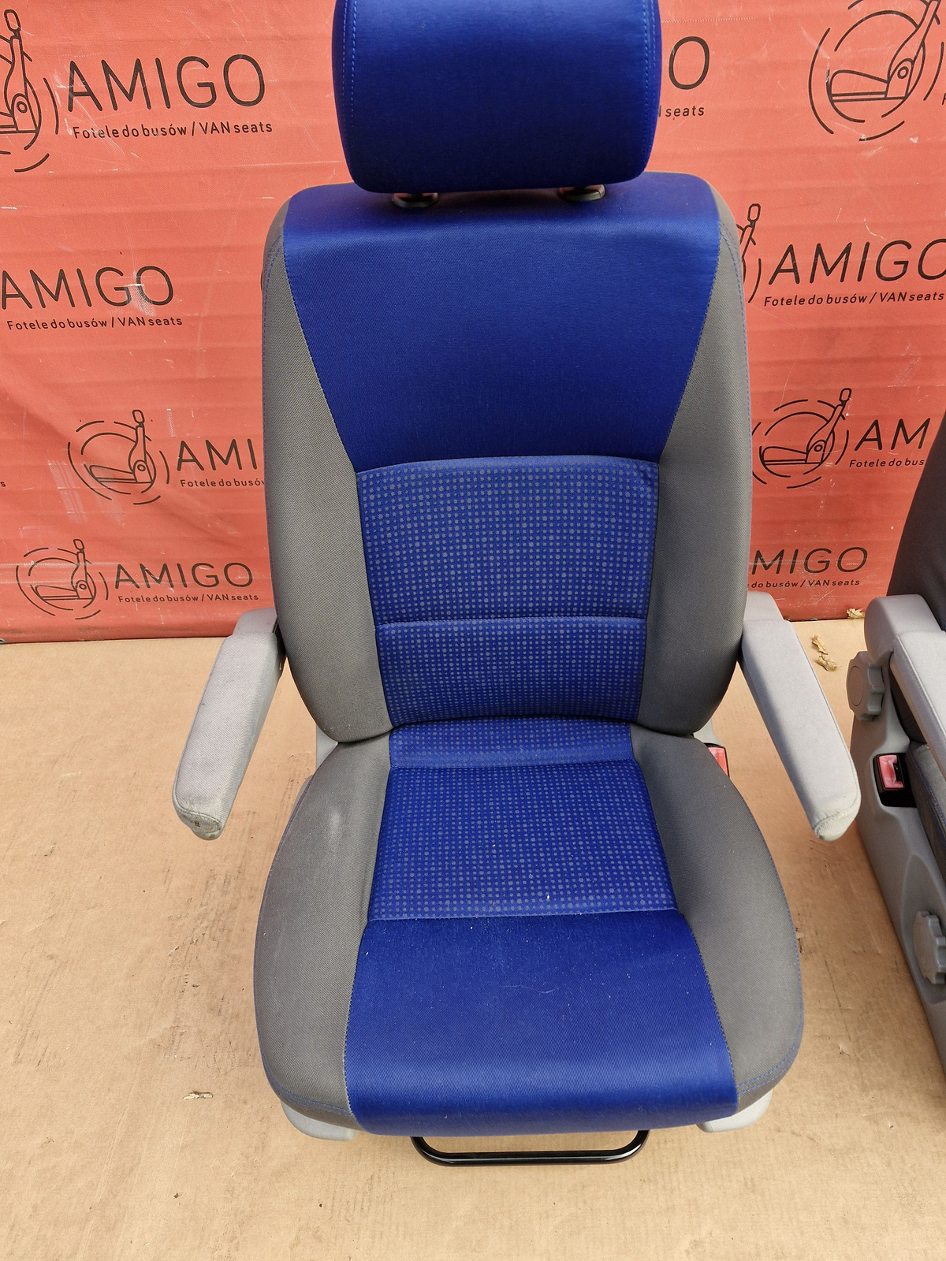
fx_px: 838
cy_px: 630
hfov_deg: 58.9
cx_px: 473
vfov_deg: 73.9
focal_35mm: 23
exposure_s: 1/100
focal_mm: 5.54
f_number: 1.8
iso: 50
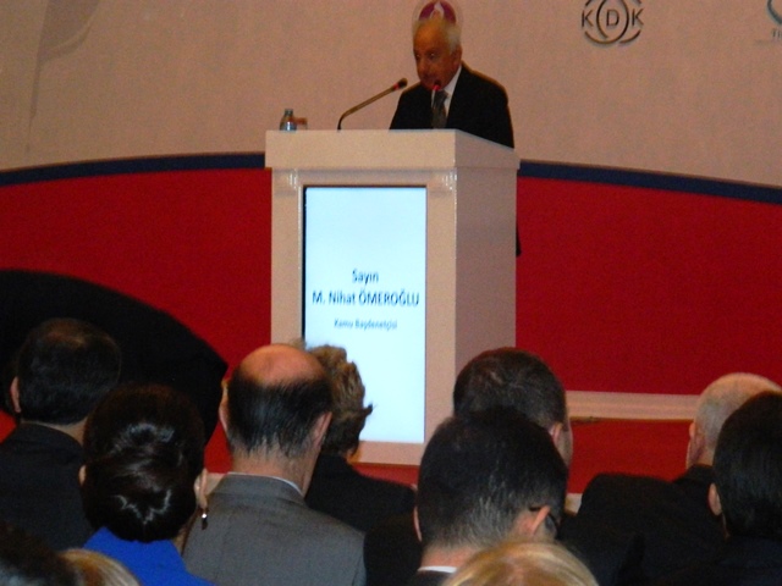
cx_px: 391
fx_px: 3389
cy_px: 293
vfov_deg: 9.9
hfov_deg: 13.2
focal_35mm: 150
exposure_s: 1/60
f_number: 4.9
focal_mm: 27
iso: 800
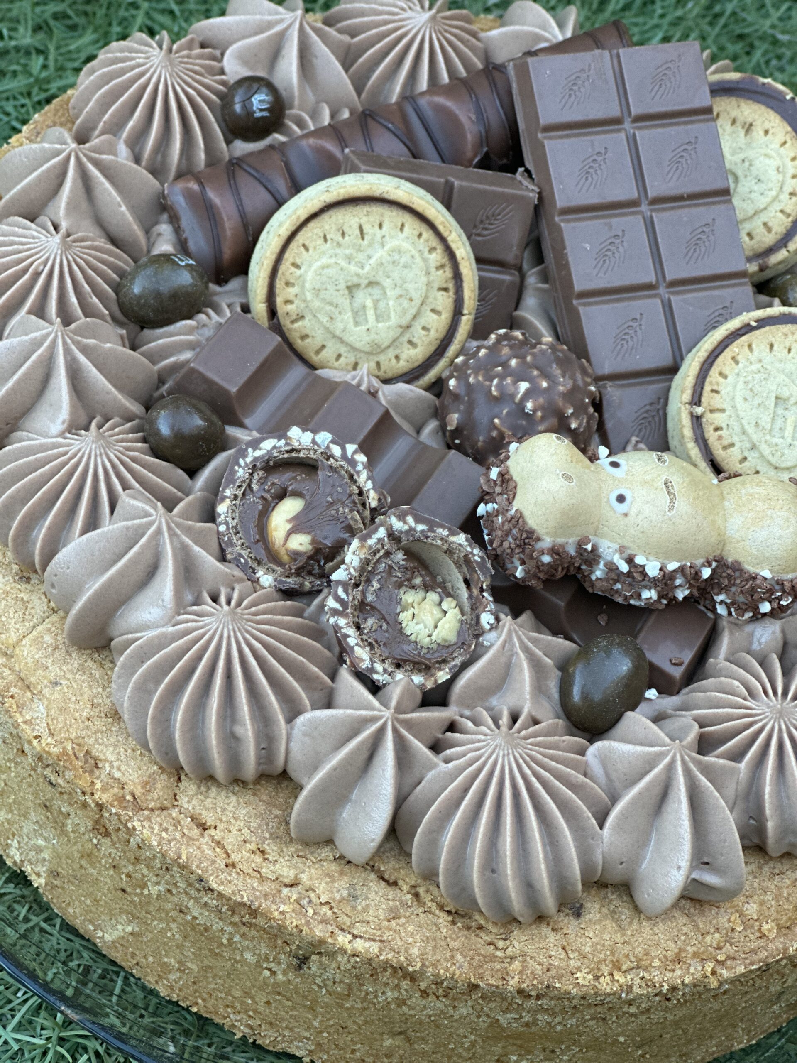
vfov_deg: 25.3
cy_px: 532
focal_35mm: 77
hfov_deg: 19.1
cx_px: 398
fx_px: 2364
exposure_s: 1/121
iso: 200
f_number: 2.8
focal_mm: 9
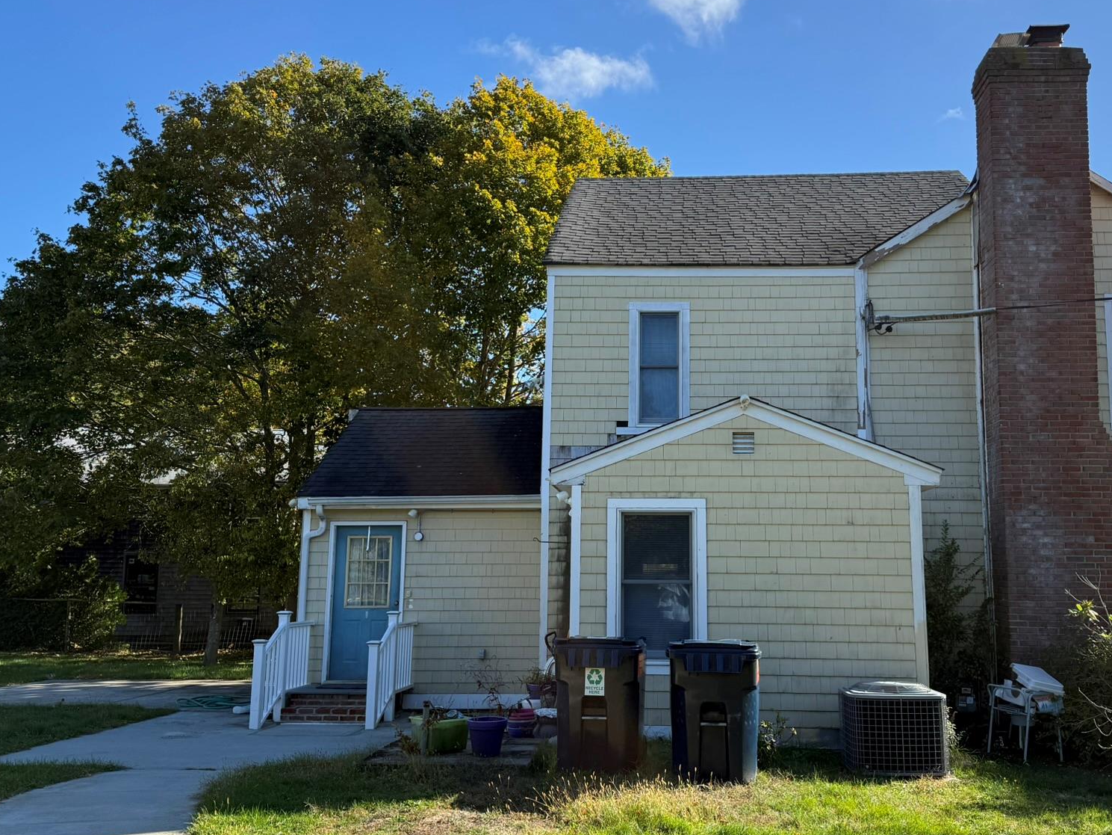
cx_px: 629
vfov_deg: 43.0
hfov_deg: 55.2
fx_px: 1060
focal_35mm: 33
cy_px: 419
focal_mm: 6.76
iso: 100
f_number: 1.78
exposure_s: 1/2801
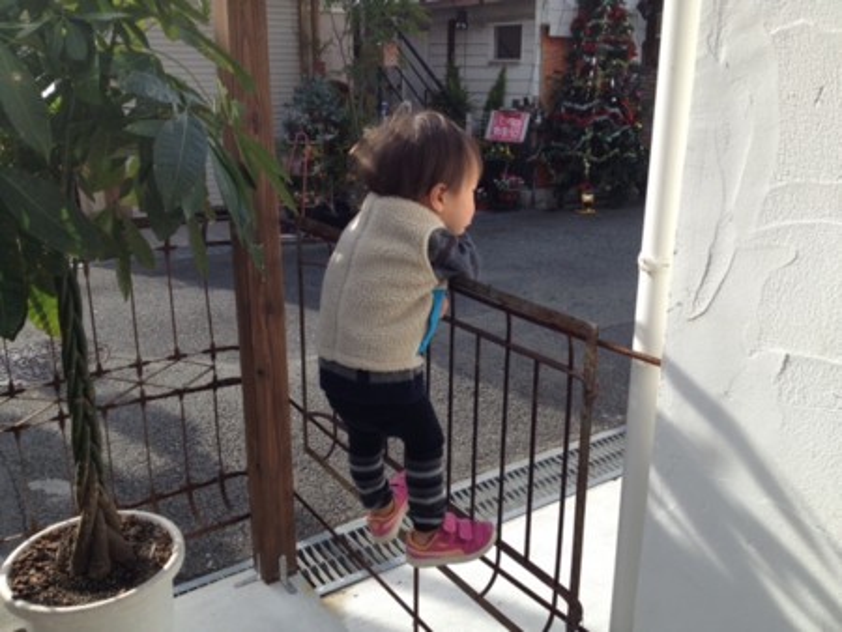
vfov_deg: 40.7
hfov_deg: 52.6
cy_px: 316
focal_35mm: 35
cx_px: 421
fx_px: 852
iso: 50
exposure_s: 1/620
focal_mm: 4.28
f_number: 2.4
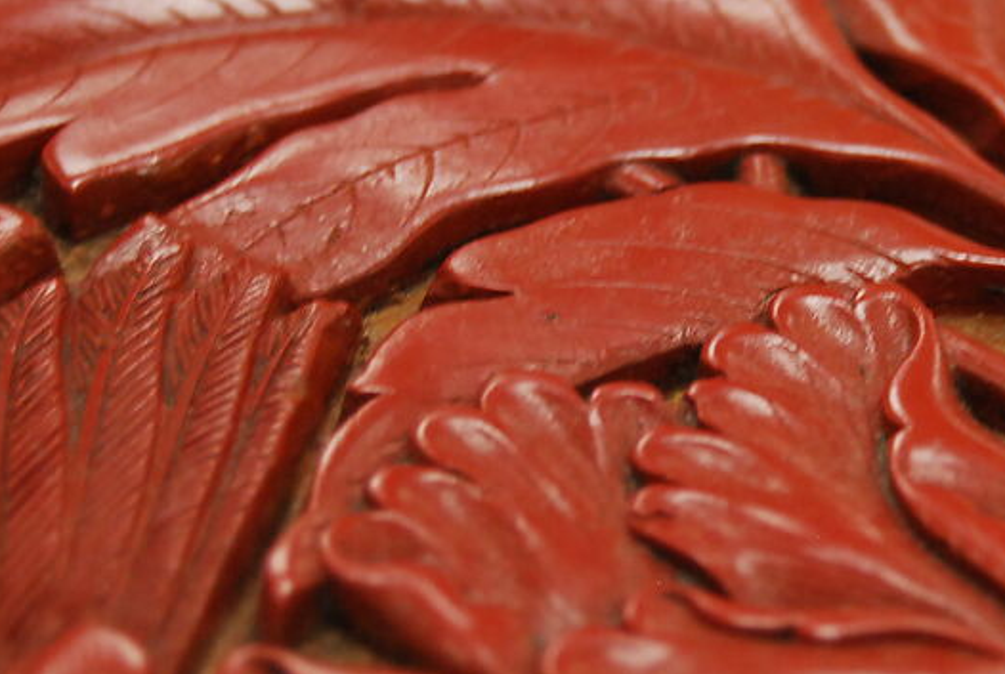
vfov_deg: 7.3
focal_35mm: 188
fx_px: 5263
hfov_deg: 10.8
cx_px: 1049
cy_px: 294
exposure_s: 1/30
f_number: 5.6
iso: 800
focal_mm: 55
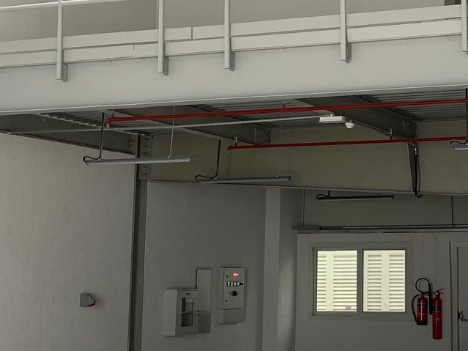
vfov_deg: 17.9
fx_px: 1108
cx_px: 409
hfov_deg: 23.3
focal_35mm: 82
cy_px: 119
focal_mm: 4.25
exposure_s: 1/100
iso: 100
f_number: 1.8
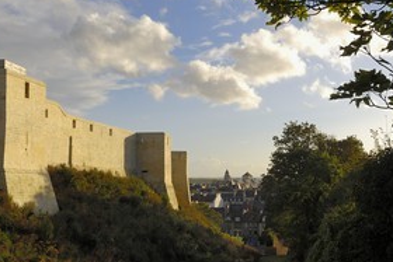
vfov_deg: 29.7
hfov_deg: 43.6
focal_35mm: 45
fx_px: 491
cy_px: 177
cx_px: 187
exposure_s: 1/125
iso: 100
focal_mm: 20
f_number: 10
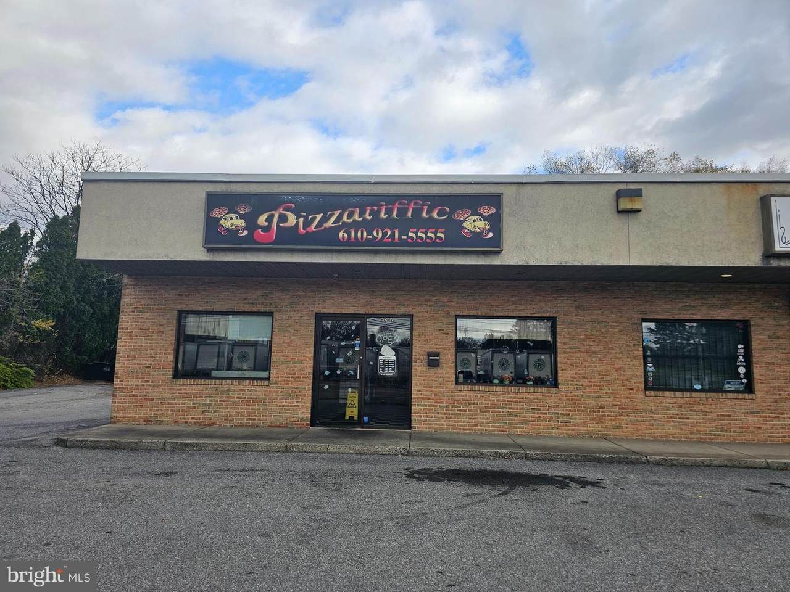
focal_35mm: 23
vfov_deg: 58.9
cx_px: 395
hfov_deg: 73.9
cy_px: 296
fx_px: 525
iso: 10
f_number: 1.7
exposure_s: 1/353
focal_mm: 6.3
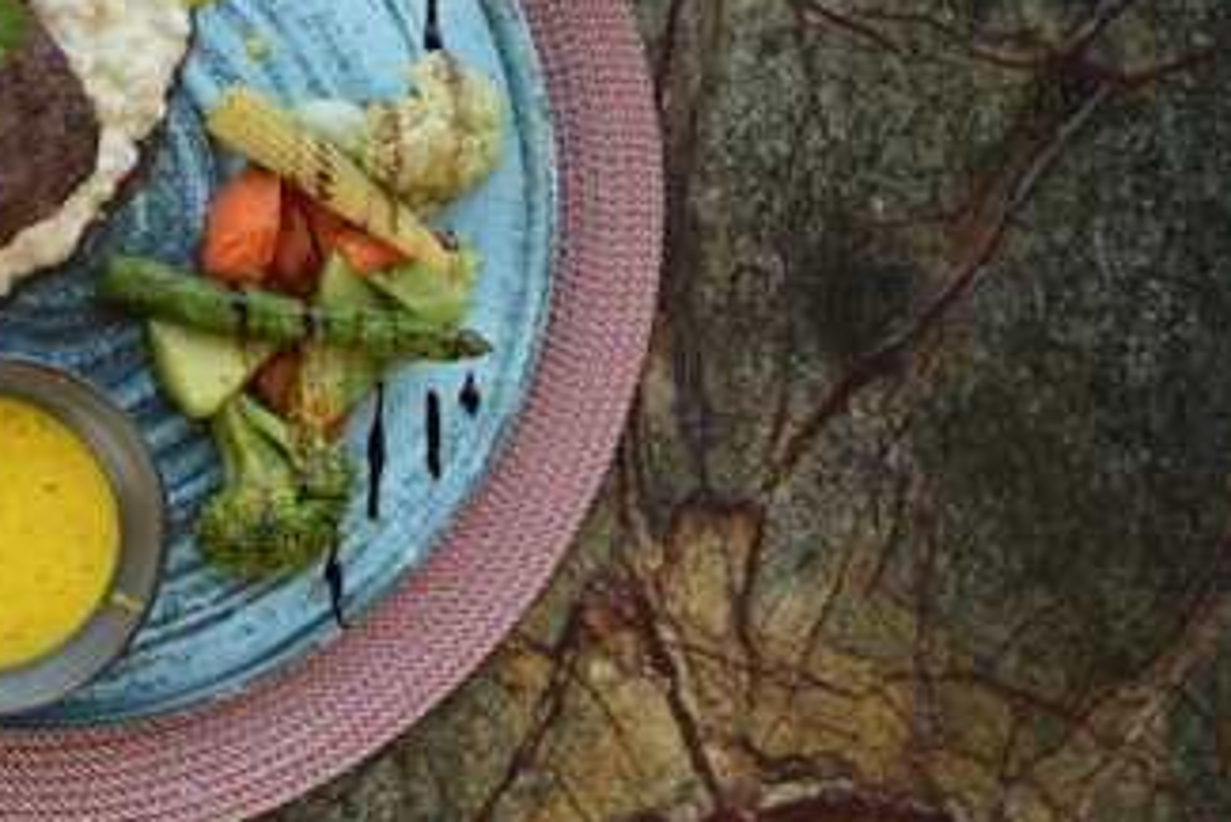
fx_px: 2360
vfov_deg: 19.8
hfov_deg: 27.9
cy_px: 434
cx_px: 64
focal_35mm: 69
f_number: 1.4
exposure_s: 1/1250
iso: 200
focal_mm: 35
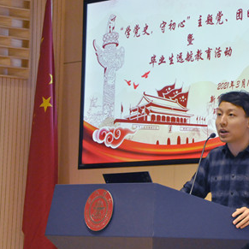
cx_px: 212
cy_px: 142
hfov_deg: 10.1
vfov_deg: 10.1
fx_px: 1408
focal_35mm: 173
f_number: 5.3
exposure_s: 1/60
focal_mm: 66
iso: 1600
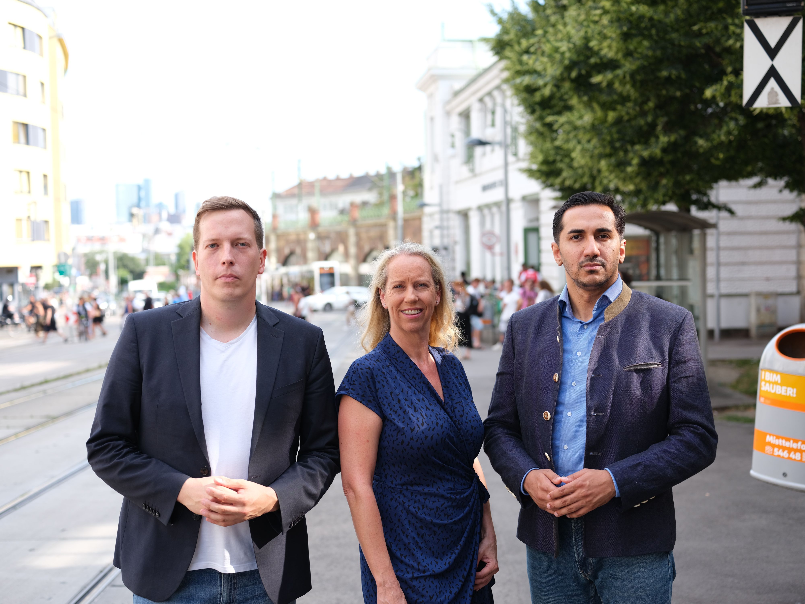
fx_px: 1163
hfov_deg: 38.2
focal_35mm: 50
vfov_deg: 29.1
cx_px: 402
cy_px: 302
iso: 400
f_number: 4
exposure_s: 1/500
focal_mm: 63
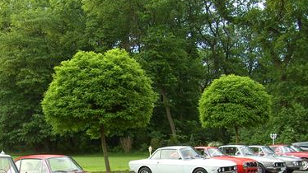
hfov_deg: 30.5
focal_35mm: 69
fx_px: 563
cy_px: 173
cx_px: 130
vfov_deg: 17.1
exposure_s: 1/59
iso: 80
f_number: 2.8
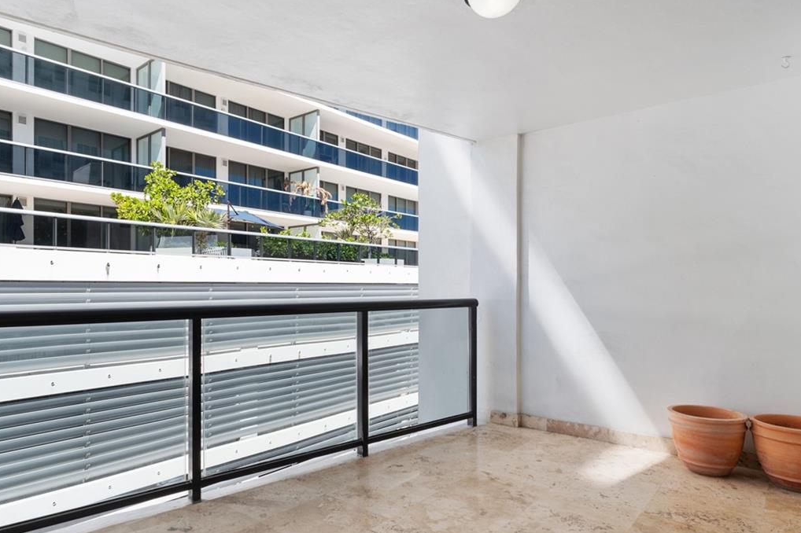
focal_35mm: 22
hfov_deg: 78.2
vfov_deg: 57.2
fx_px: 489
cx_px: 347
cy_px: 278
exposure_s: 1/125
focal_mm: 14
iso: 500
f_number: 9
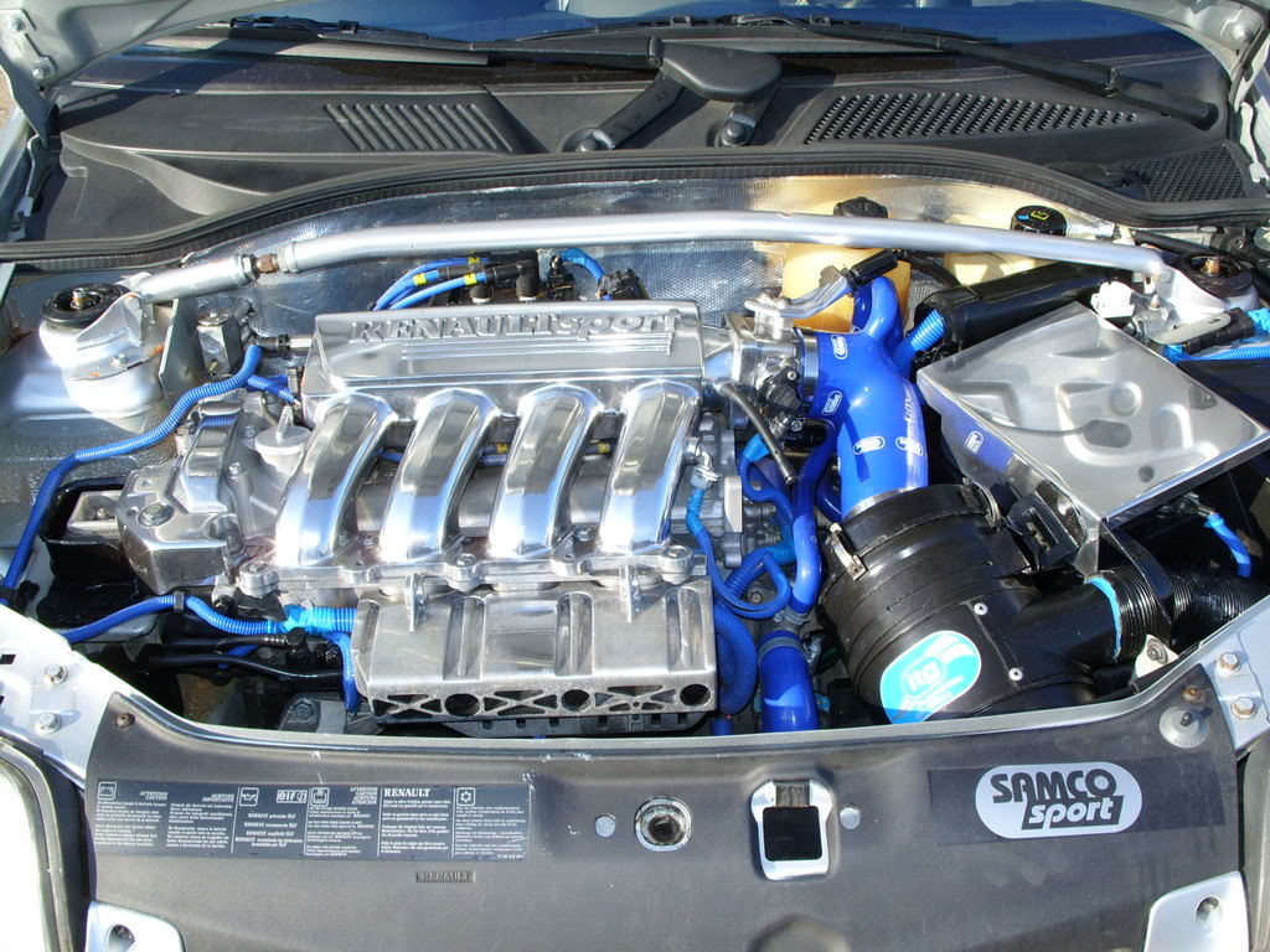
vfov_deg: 37.7
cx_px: 635
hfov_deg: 49.0
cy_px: 476
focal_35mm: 38
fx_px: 1394
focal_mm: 7.8
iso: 50
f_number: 5.7
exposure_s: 1/125
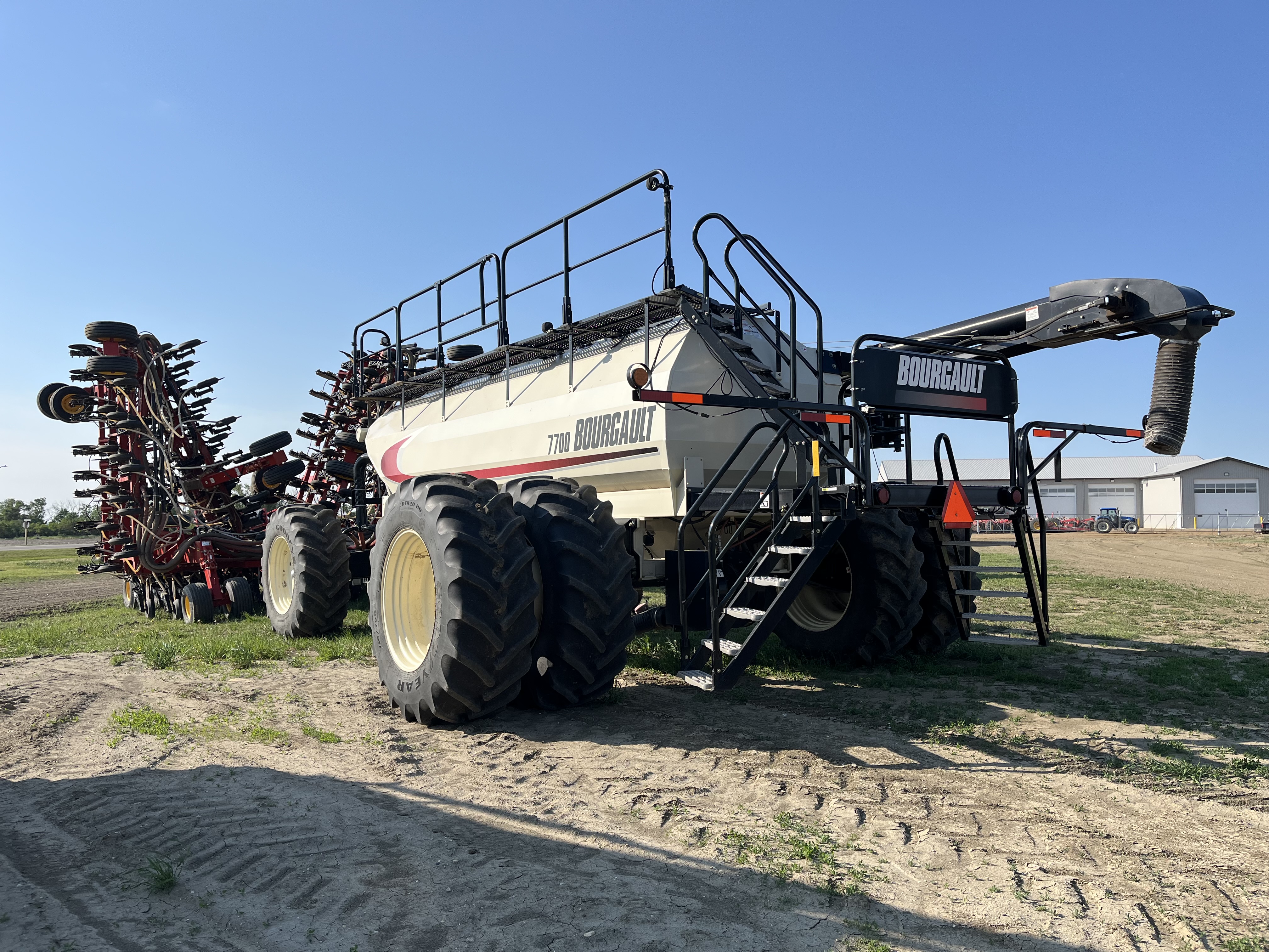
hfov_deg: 67.3
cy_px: 476
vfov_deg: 53.1
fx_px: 953
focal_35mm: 26
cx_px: 634
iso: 50
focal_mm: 5.1
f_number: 1.6
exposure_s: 1/3521
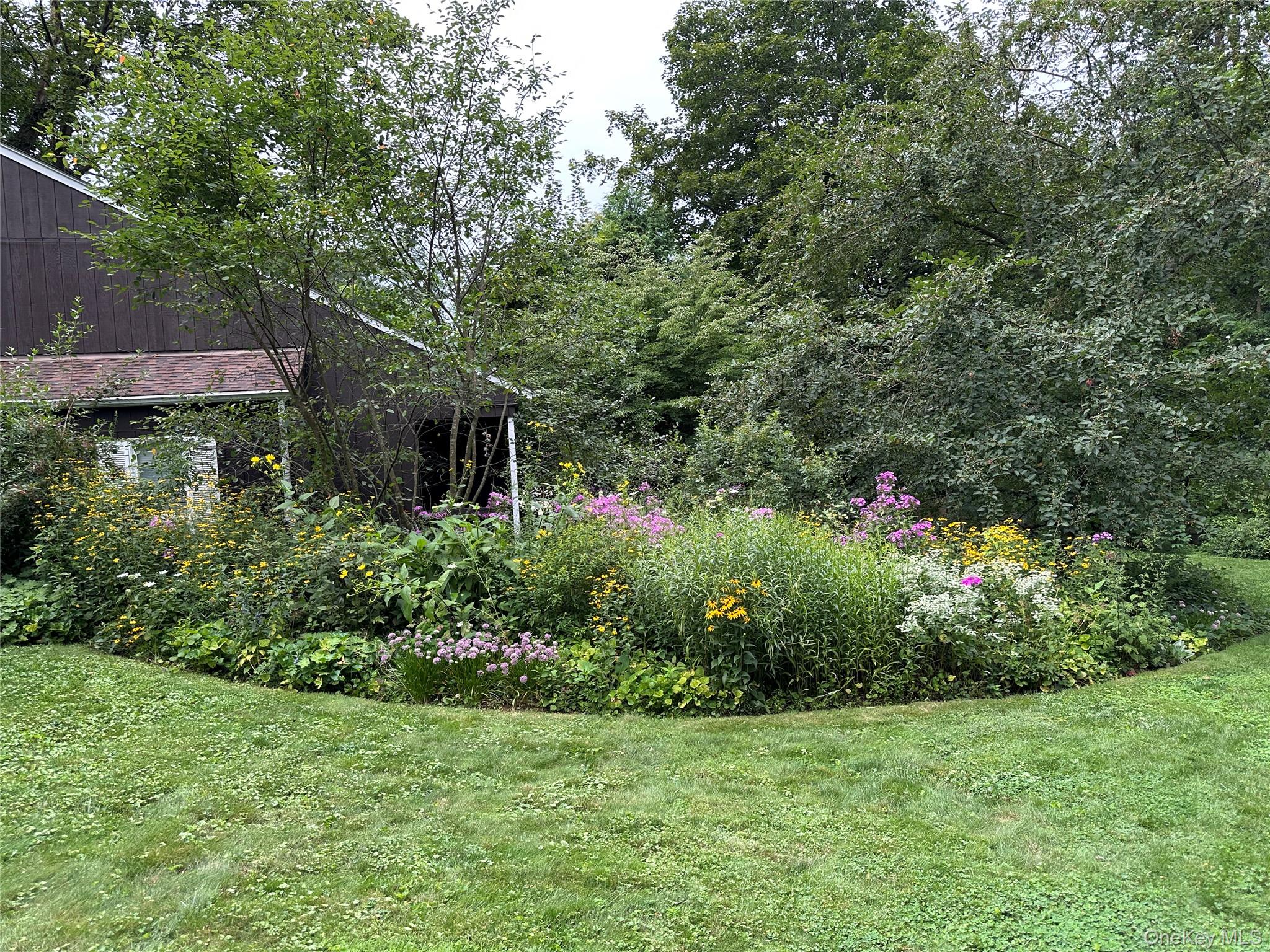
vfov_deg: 56.8
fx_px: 881
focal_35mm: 24
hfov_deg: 71.6
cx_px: 635
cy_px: 476
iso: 80
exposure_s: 1/611
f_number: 1.78
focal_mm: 6.86
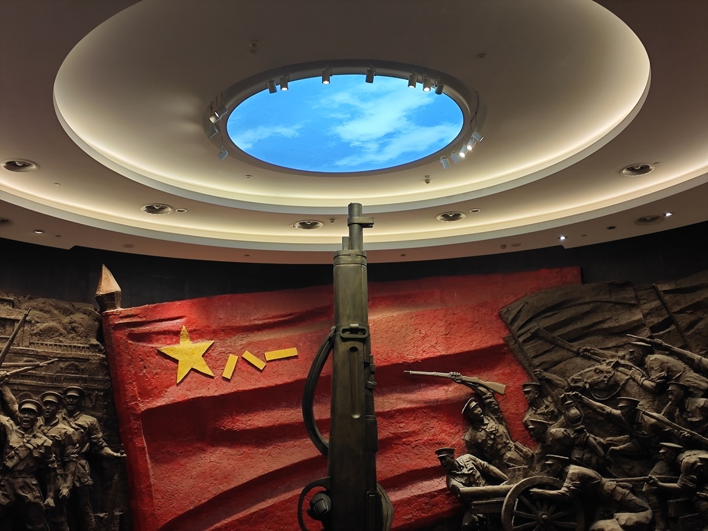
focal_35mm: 49
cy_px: 266
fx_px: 1002
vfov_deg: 29.7
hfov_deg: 38.9
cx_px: 354
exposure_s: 1/100
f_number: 1.6
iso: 80
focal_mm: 5.84
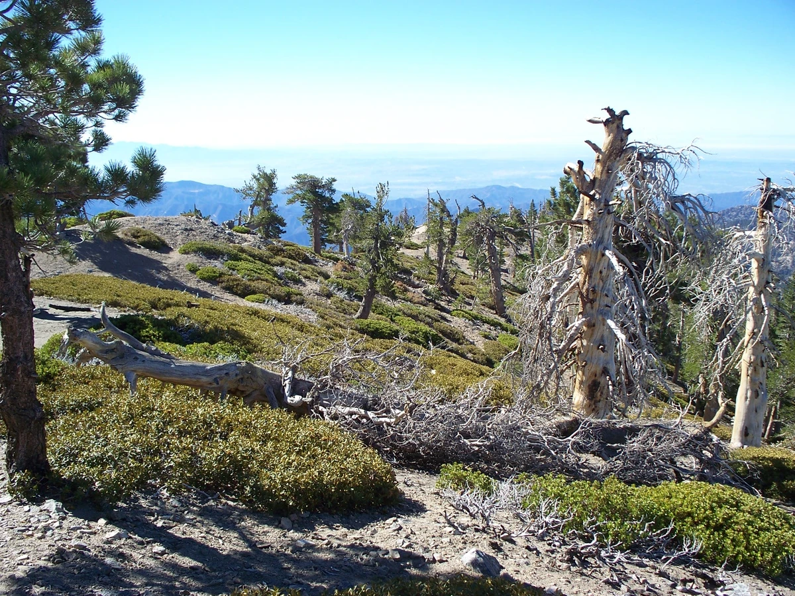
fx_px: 827
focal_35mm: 36
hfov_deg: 51.4
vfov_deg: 39.7
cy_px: 298
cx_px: 398
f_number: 2.8
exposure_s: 1/640
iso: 80
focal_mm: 7.54
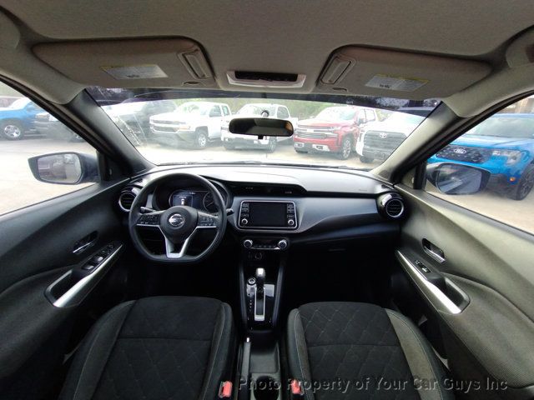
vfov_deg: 78.1
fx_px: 247
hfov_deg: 94.5
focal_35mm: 16
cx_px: 267
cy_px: 200
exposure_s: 1/30
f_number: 2.2
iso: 110
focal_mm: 1.66
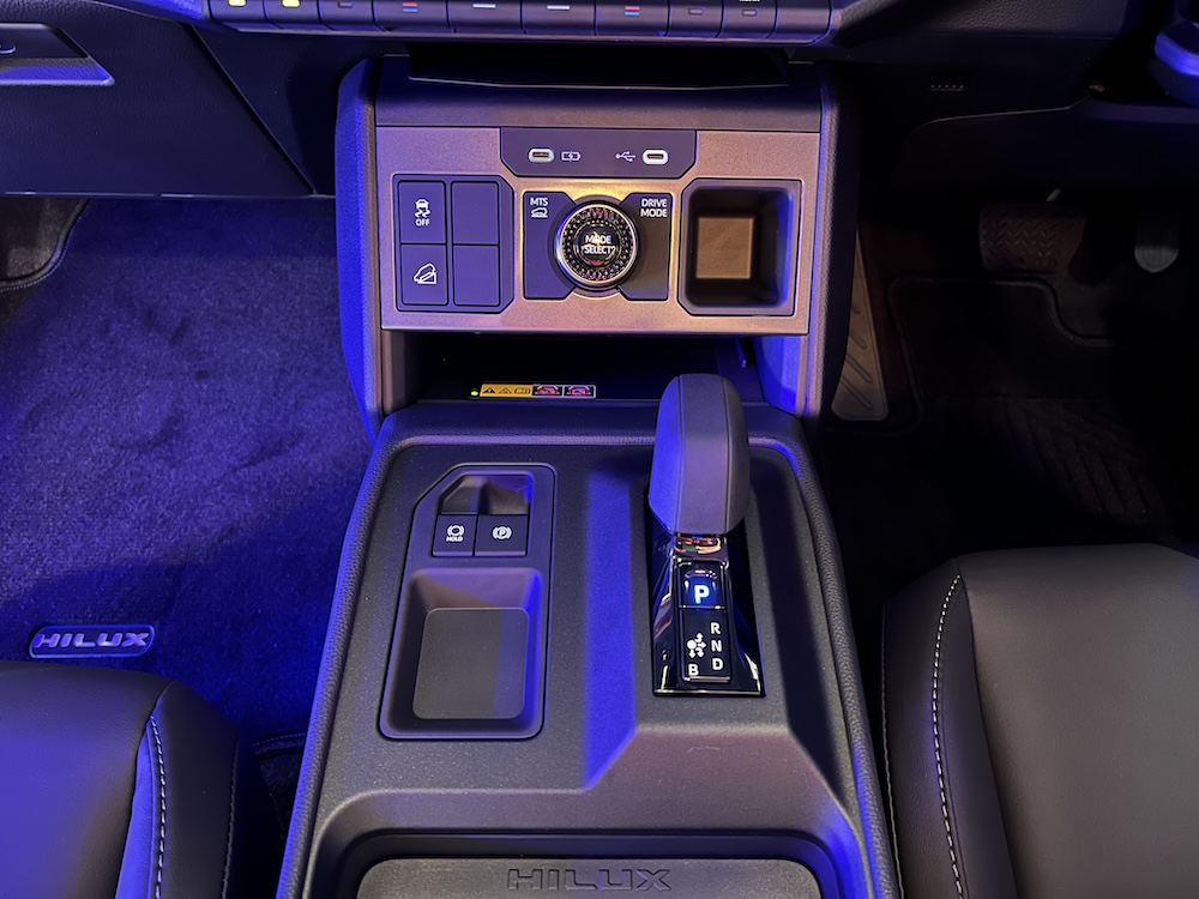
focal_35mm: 26
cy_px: 450
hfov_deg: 67.3
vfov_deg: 53.1
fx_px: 901
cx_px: 600
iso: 1000
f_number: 1.5
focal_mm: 5.7
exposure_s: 1/9
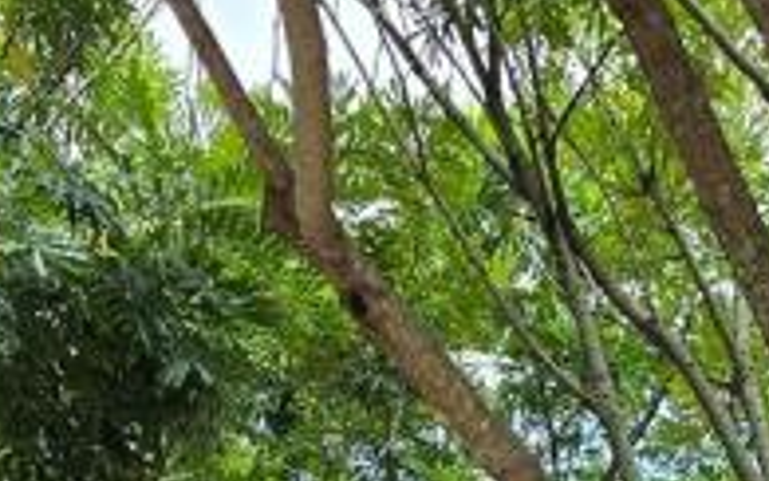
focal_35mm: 120
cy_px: 1273
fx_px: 2516
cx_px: 509
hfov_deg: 17.3
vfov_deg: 9.4
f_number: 1.7
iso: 20
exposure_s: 1/180
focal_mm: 6.3
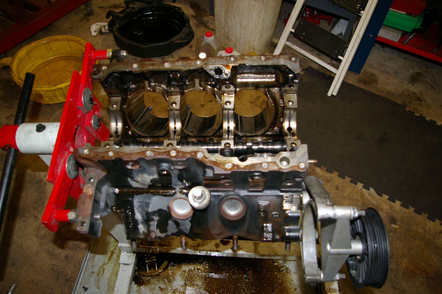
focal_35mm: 27
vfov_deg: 47.8
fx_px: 331
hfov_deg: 67.4
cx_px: 221
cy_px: 147
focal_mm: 18
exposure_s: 1/30
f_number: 3.5
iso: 200
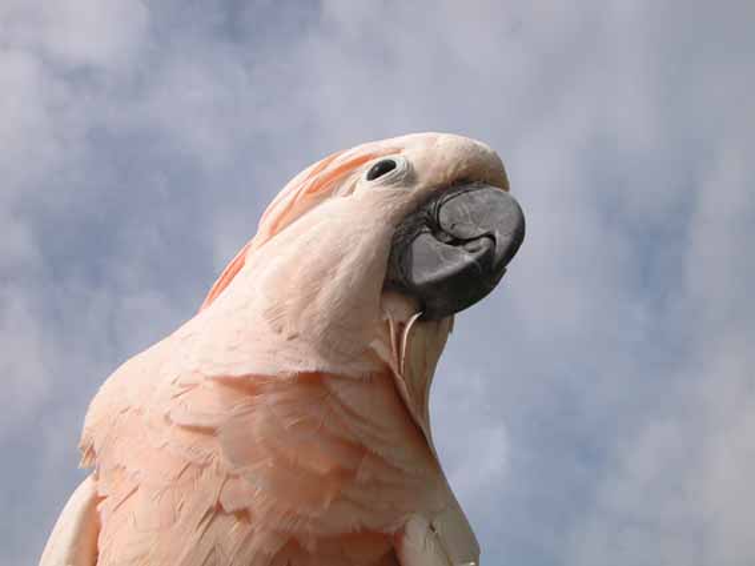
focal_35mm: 41
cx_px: 378
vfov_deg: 35.1
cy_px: 283
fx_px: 894
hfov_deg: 45.8
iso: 100
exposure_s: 1/438
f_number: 7.3
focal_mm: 10.7
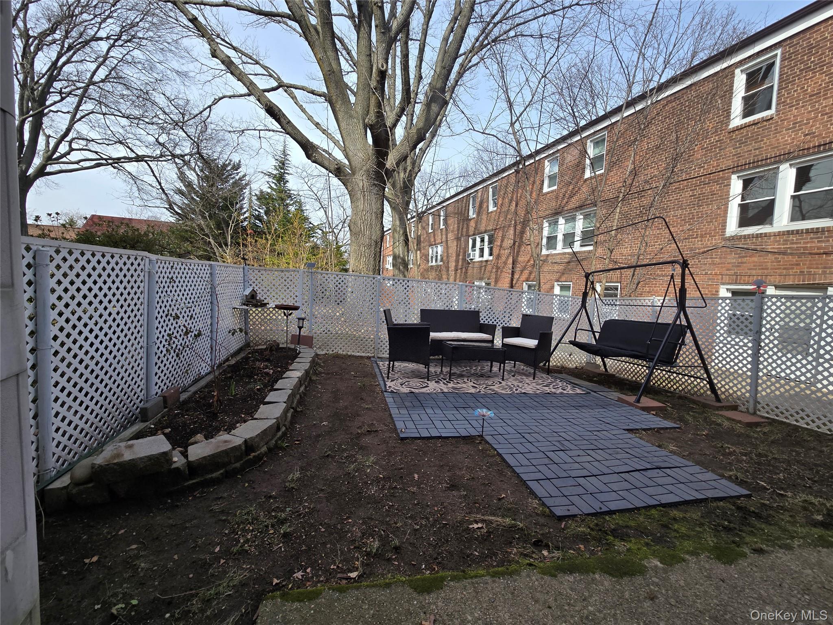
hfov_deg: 106.2
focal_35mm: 13
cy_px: 312
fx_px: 313
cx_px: 416
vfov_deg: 89.9
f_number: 2.2
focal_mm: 2.2
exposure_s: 1/1129
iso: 50
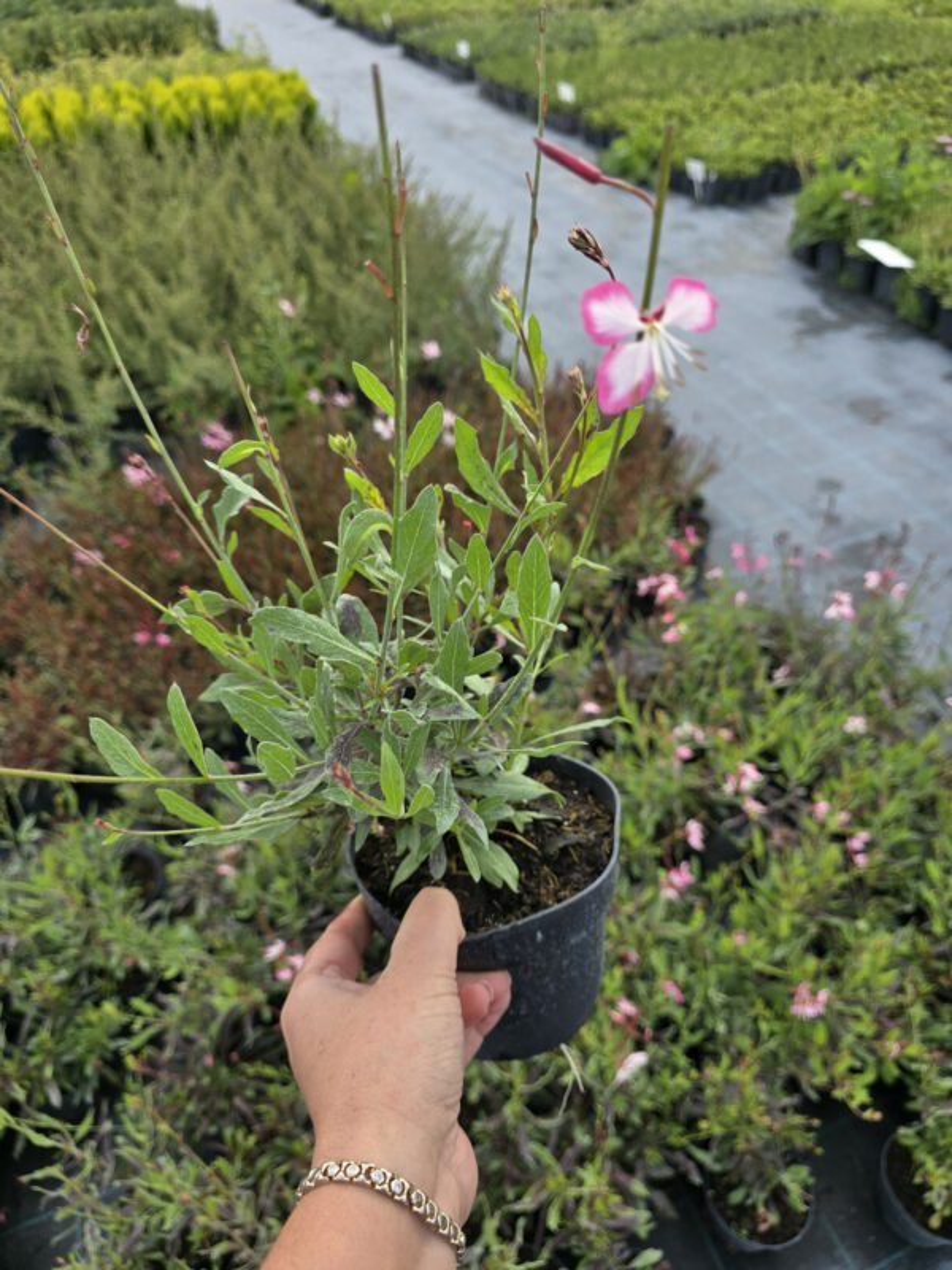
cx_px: 476
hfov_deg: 58.9
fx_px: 843
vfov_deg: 73.9
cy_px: 635
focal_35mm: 23
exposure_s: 1/312
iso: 12
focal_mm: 6.3
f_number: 1.7
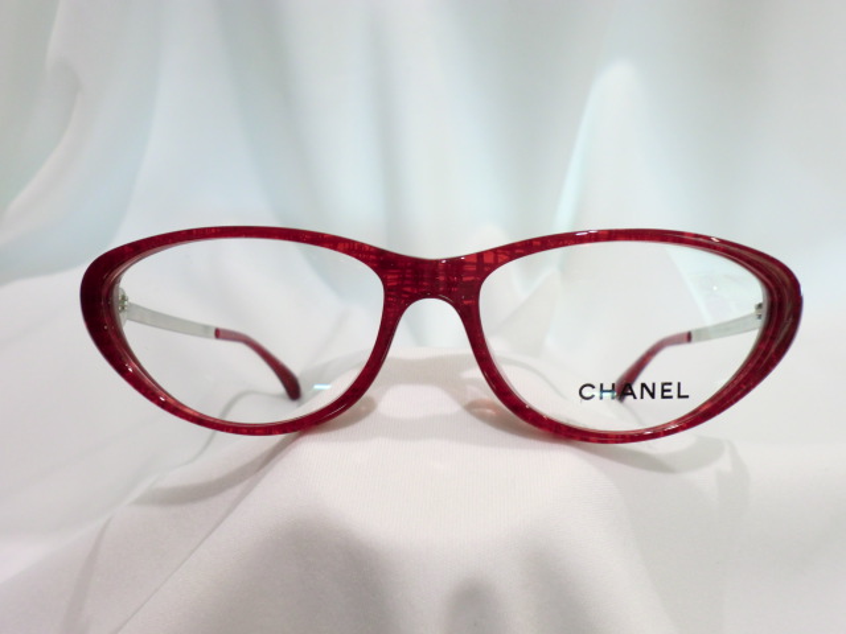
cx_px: 423
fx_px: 782
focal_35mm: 32
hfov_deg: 56.8
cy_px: 317
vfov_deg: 44.2
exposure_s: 1/60
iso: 125
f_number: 3.5
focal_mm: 5.8
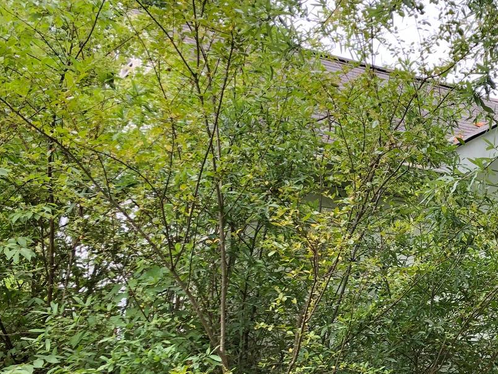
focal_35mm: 71
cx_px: 617
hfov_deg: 24.5
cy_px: 345
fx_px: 1021
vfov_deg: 20.3
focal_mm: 3.99
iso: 20
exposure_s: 1/180
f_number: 1.8
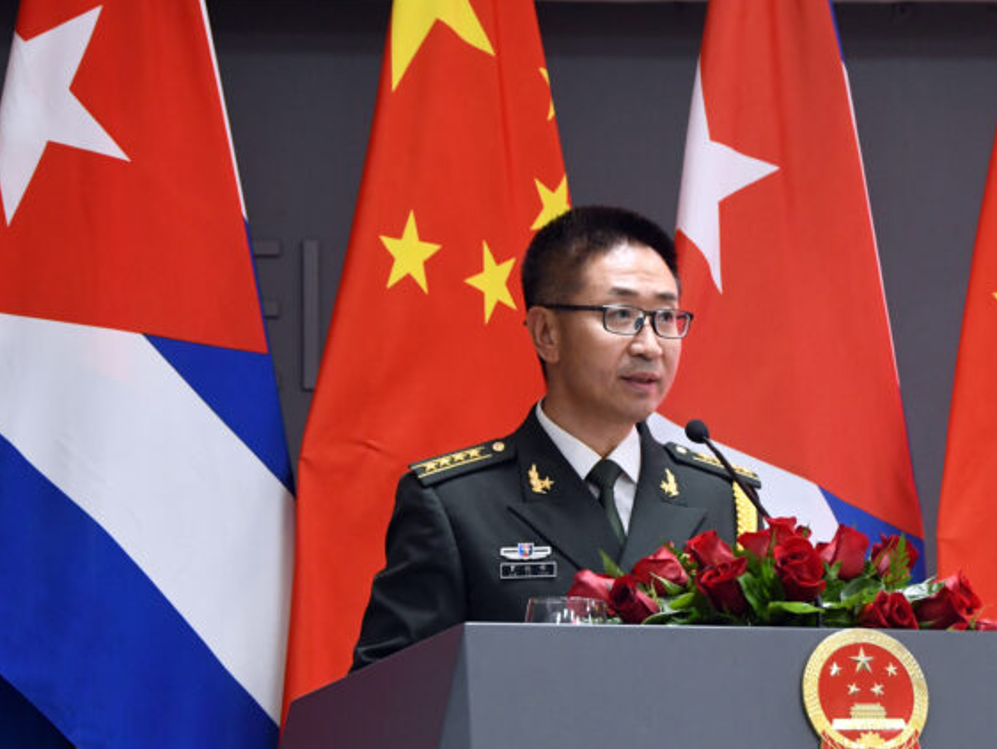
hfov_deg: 19.6
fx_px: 2881
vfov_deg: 14.8
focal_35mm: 100
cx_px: 630
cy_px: 426
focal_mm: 52
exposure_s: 1/80
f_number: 8
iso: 3200
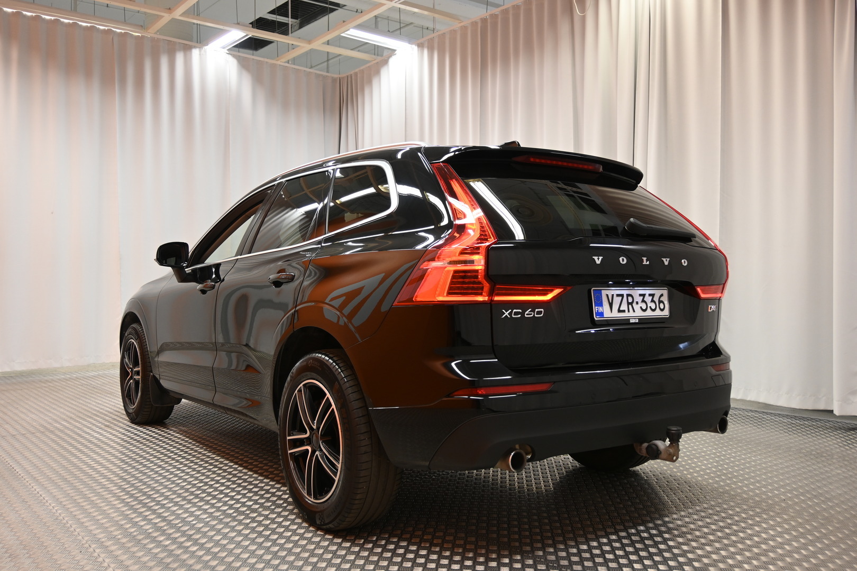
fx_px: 750
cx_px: 428
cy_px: 286
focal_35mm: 32
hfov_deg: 59.5
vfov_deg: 41.7
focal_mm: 21
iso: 400
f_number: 4
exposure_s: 1/60
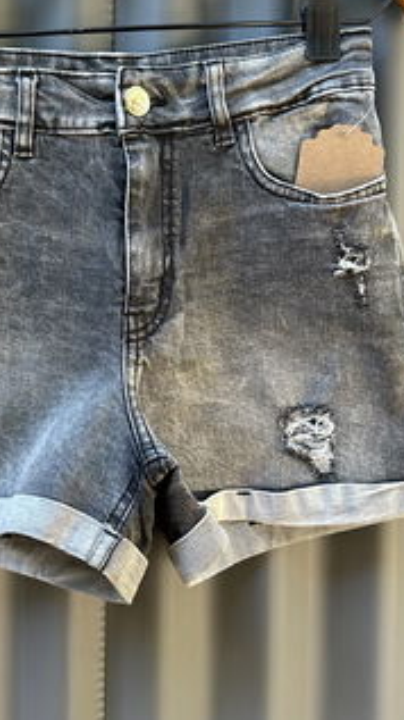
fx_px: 839
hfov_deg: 26.6
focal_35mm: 44
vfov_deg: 46.3
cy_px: 303
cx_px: 91
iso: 160
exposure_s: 1/121
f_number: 1.78
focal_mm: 6.86
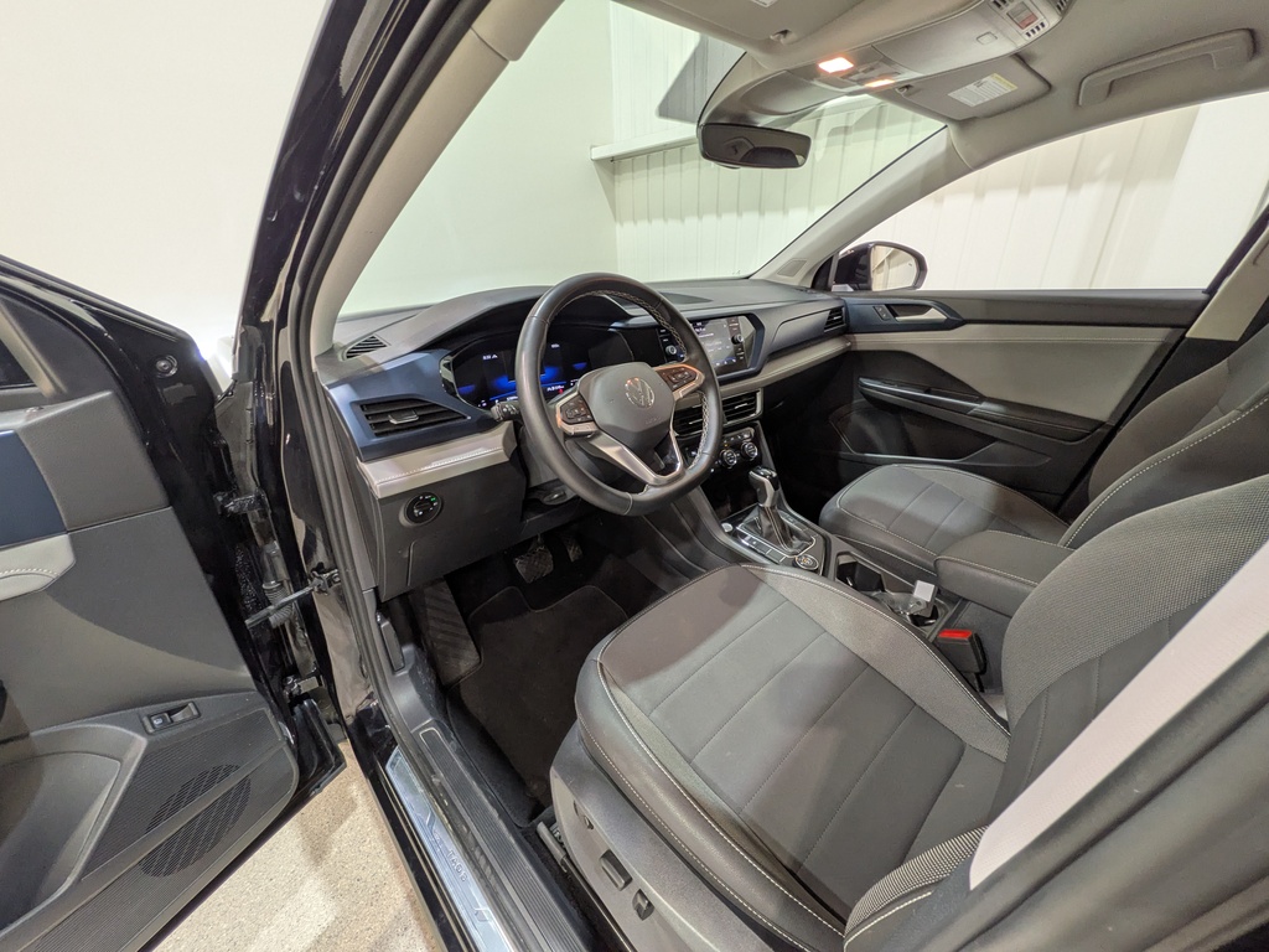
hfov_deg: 102.1
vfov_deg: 85.7
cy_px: 476
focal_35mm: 14
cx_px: 634
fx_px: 513
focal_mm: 1.83
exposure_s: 1/24
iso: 57
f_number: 2.2
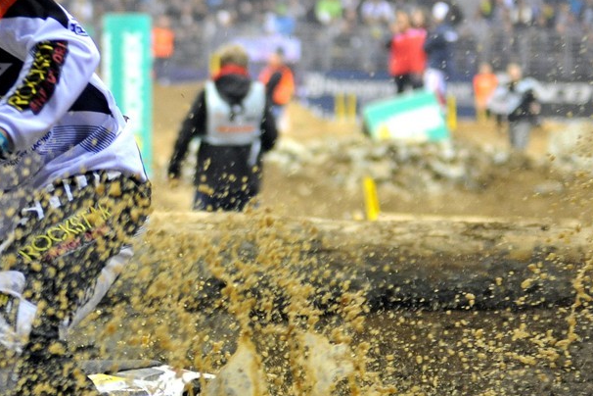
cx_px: 9
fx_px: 2784
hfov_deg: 12.0
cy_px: 242
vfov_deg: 8.1
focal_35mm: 169
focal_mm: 80
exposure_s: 1/500
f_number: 2.8
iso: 3200
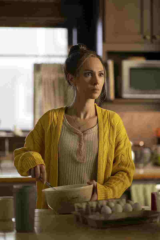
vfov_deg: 23.9
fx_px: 567
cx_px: 80
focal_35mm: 85
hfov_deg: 16.1
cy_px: 120
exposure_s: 1/200
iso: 2500
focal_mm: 85
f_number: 1.6
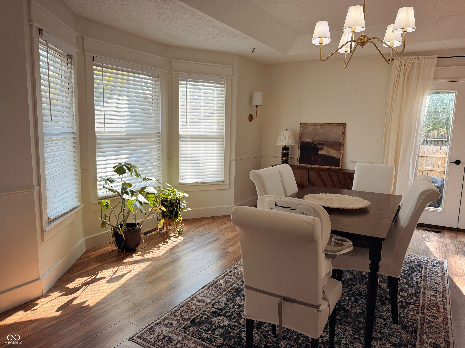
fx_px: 322
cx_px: 232
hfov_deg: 71.6
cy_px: 174
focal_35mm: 24
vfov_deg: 56.8
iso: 100
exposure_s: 1/376
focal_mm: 6.76
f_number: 1.78
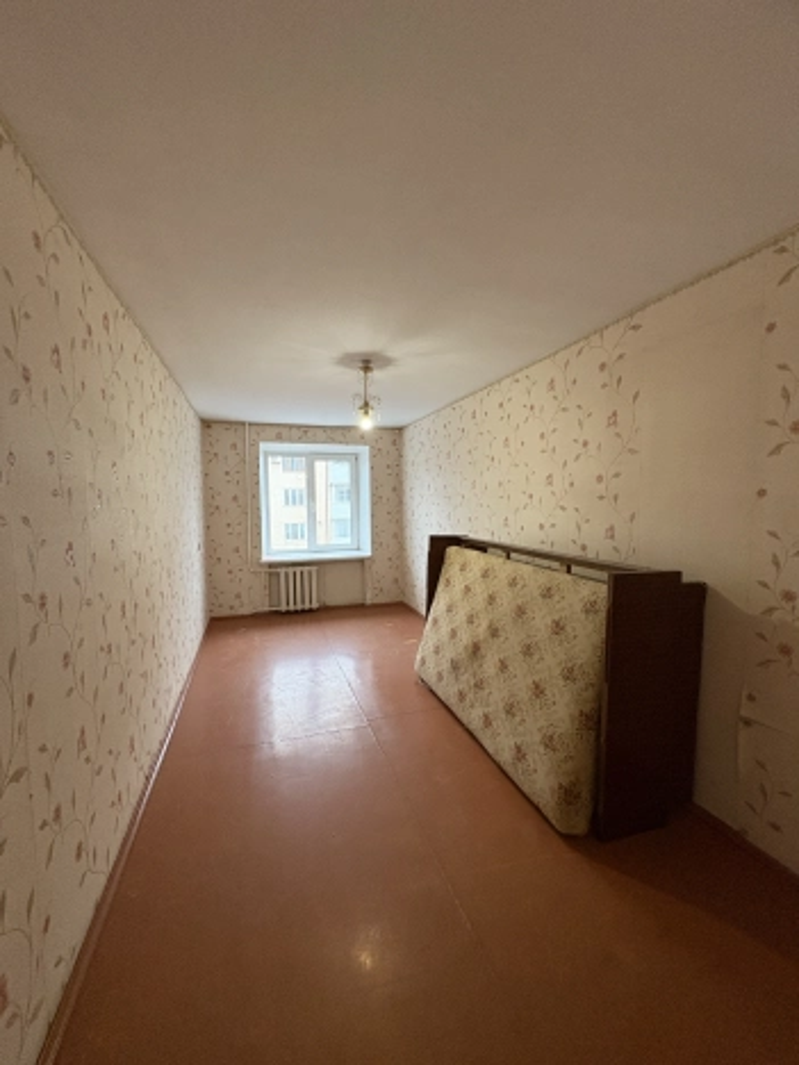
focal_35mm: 14
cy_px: 532
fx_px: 431
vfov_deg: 102.1
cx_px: 400
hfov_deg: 85.7
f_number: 2.2
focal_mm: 2.22
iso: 320
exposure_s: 1/100
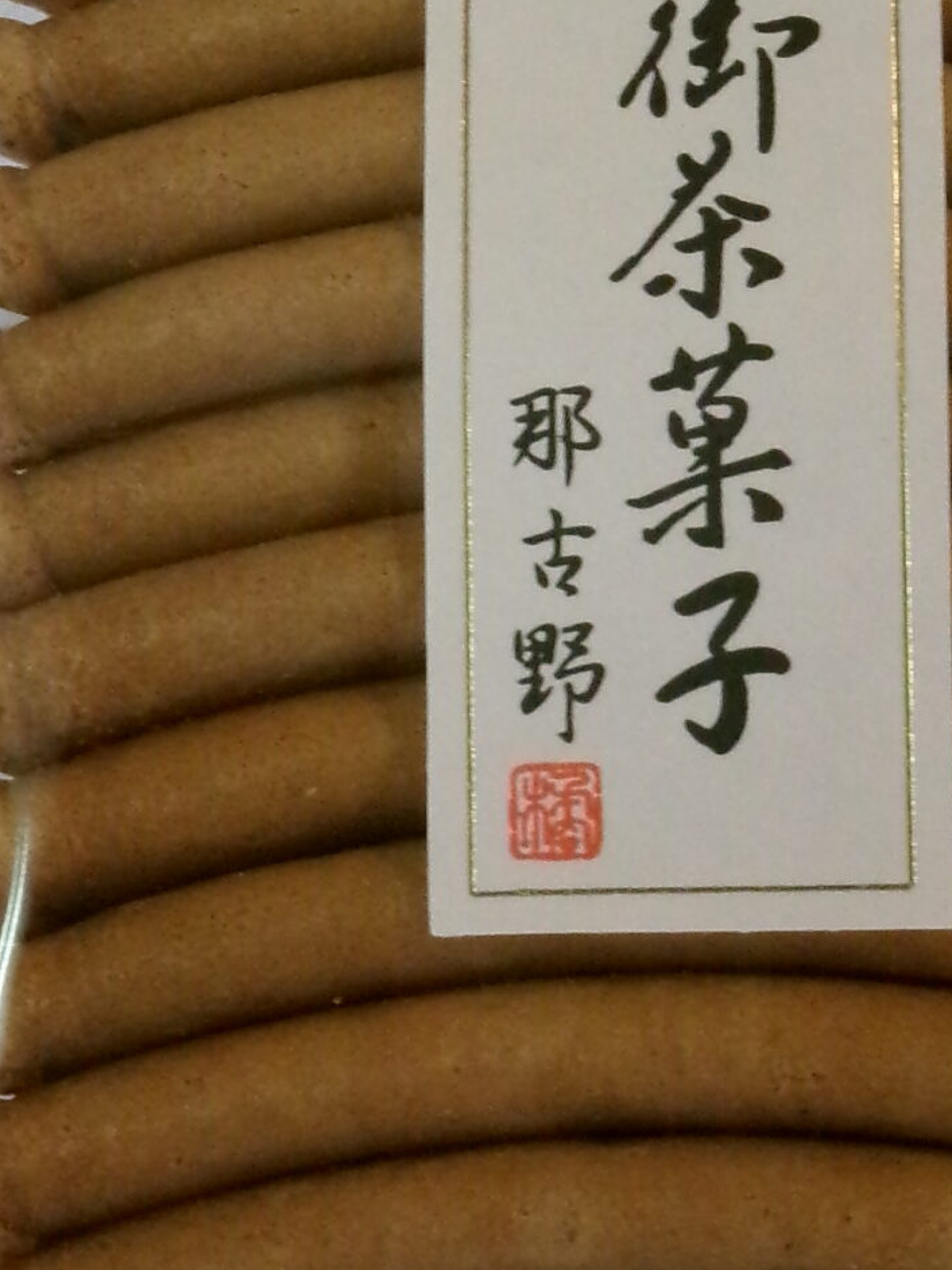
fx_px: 6383
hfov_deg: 8.5
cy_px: 217
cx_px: 727
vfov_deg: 11.3
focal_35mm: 174
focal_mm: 11.5
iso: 800
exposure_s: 1/85
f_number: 5.2
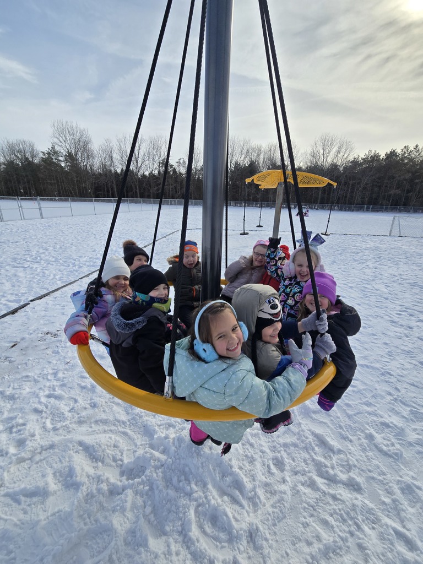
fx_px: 212
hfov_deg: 89.9
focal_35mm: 13
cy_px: 282
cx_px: 212
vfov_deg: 106.2
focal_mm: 2.2
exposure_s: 1/2531
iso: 50
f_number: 2.2
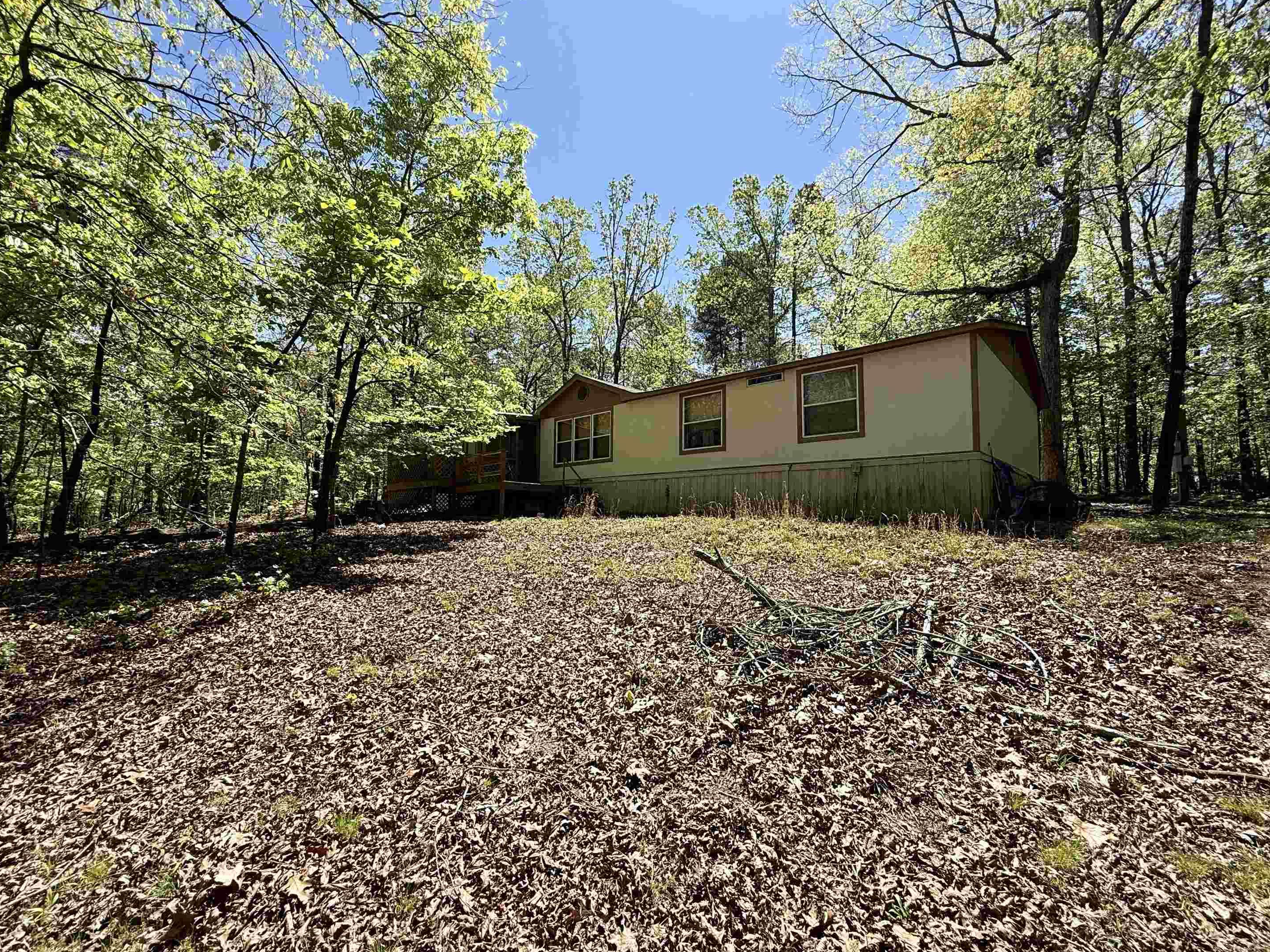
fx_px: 550
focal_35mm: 15
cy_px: 493
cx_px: 640
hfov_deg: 98.2
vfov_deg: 81.7
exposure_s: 1/985
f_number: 2.2
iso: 50
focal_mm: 2.22
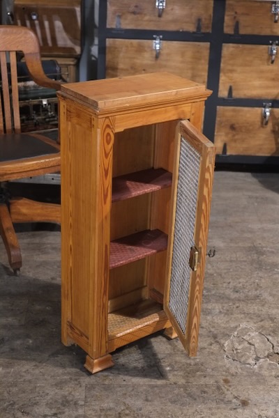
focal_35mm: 53
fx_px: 616
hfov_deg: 25.5
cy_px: 209
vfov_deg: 37.5
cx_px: 140
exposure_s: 1/125
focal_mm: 35
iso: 3200
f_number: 3.6
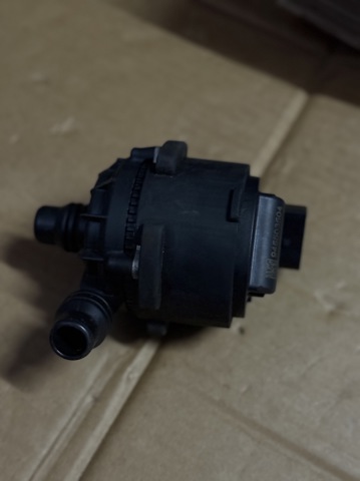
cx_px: 180
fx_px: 667
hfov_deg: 30.2
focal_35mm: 48
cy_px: 240
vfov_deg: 39.7
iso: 640
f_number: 1.78
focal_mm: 6.76
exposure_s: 1/30
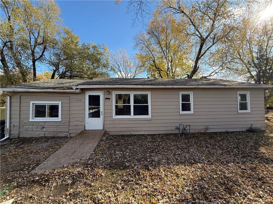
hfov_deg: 102.1
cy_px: 102
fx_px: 110
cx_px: 136
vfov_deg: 85.7
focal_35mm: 14
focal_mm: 2.22
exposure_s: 1/486
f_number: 2.2
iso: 64
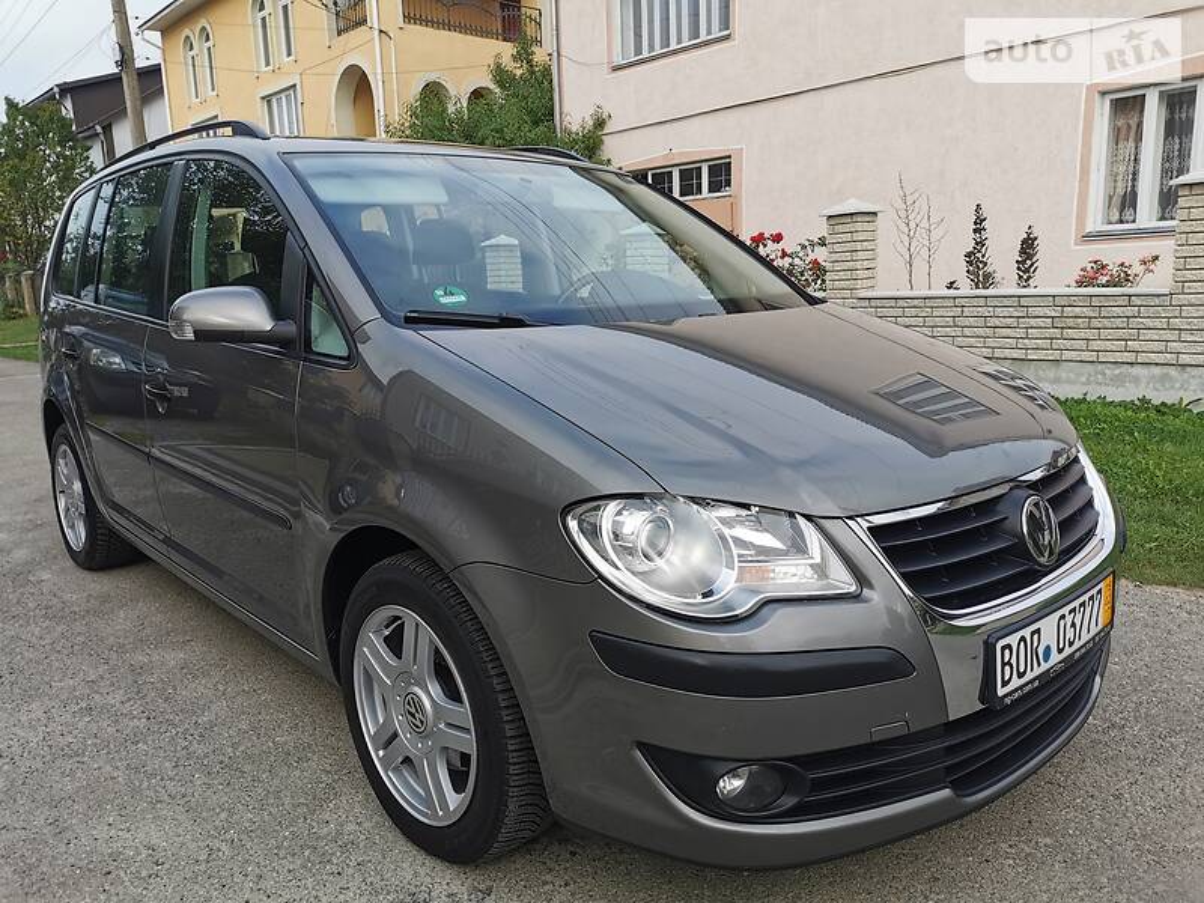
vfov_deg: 51.4
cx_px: 602
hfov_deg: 65.3
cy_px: 452
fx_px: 939
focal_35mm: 27
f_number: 1.8
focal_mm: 5.6
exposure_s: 1/876
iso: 50
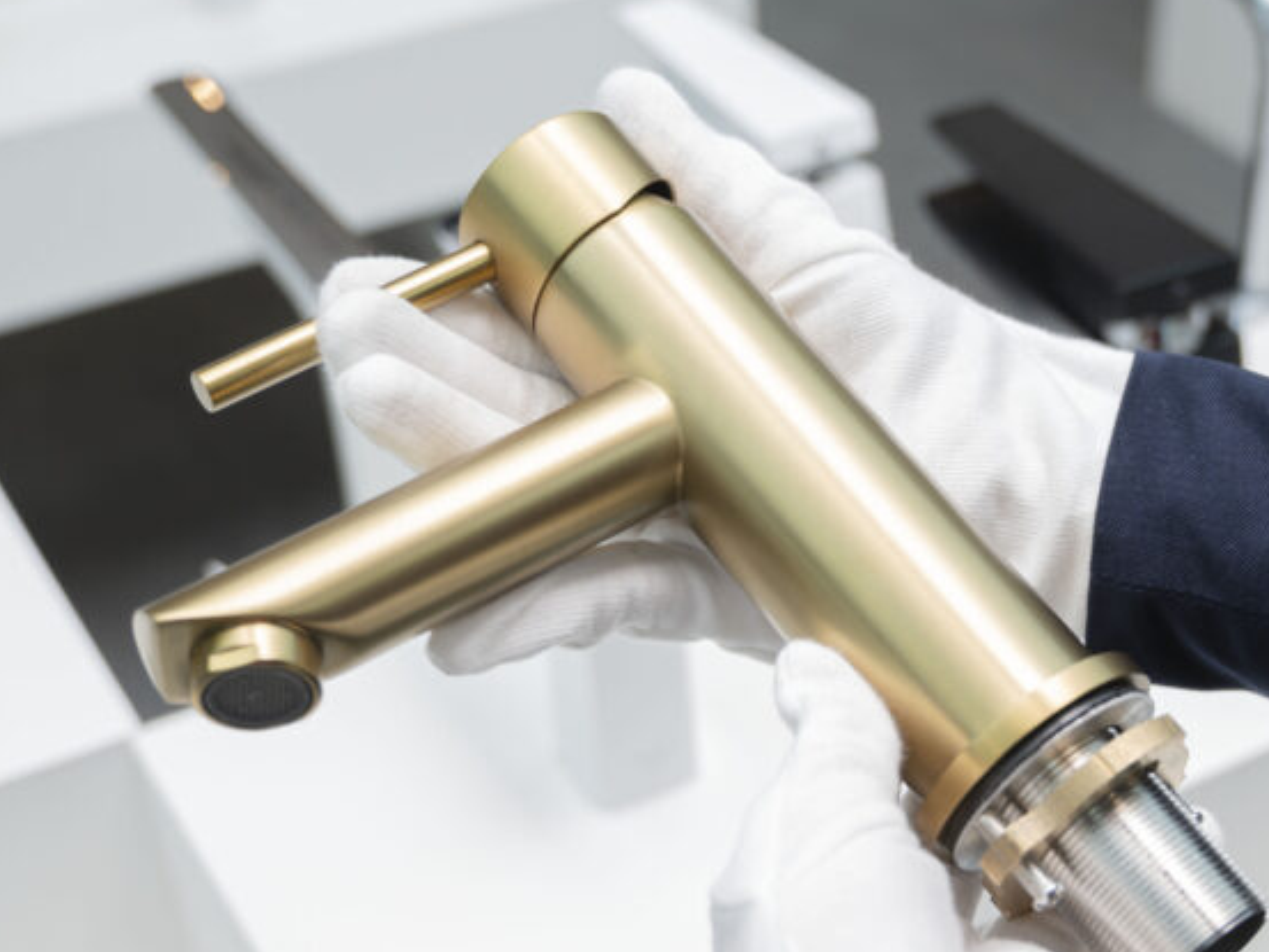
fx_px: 2347
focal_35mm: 64
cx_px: 909
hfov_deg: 29.9
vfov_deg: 22.7
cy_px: 712
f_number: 4
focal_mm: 36
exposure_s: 1/125
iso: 250
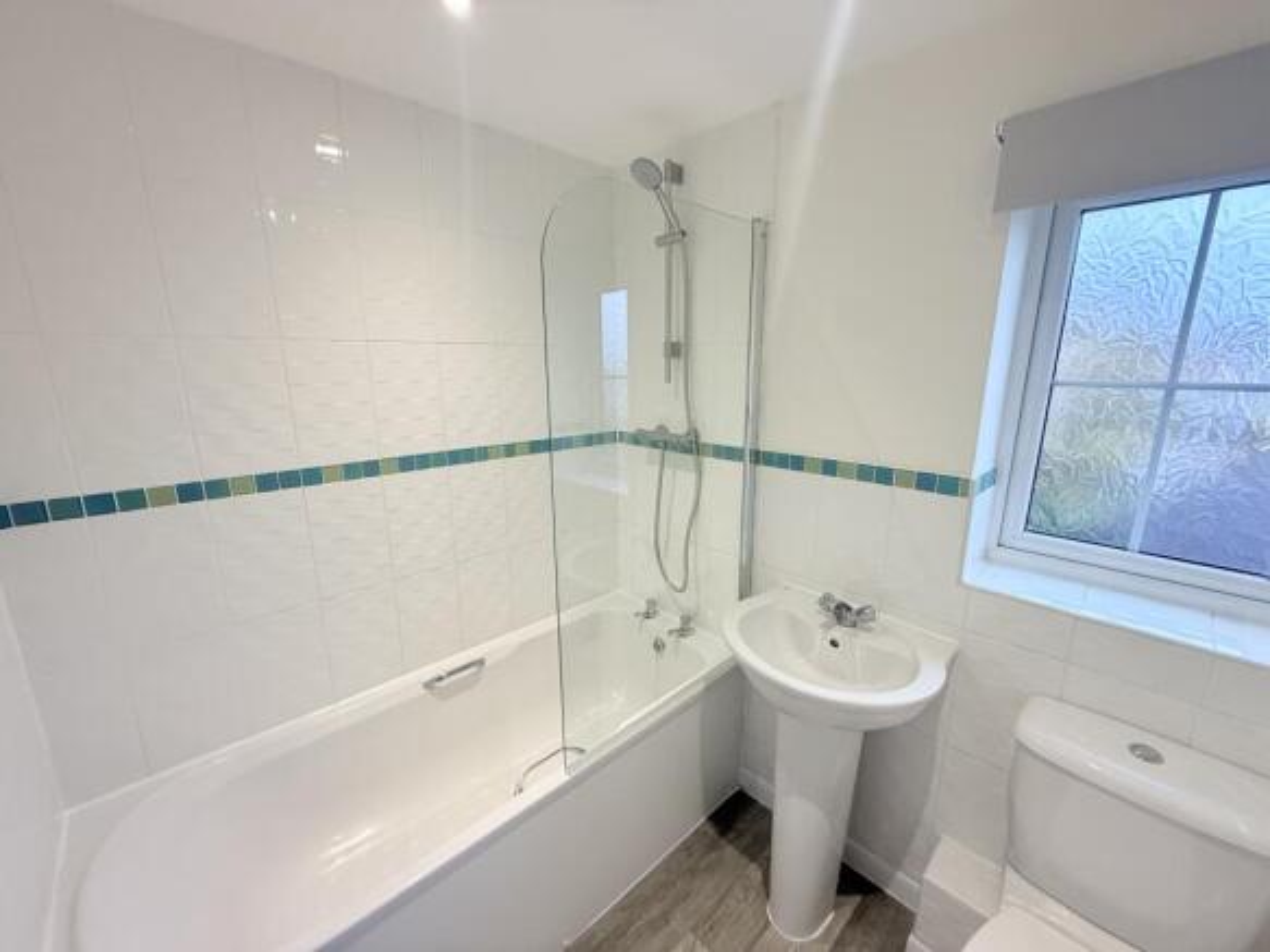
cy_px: 476
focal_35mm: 14
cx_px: 635
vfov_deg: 85.7
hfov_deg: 102.1
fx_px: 514
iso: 250
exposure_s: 1/100
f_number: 2.2
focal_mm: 2.22
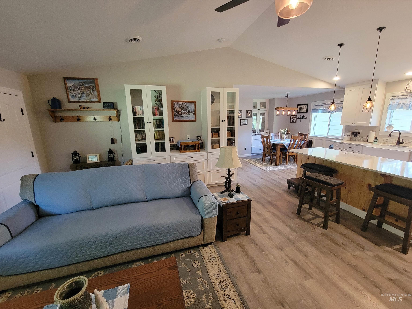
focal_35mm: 13
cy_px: 154
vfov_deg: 89.9
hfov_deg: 106.2
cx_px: 206
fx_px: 155
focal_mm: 2.2
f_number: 2.2
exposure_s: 1/60
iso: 400
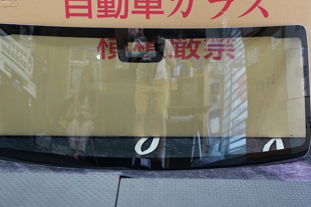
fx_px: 484
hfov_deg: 35.6
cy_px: 63
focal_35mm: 56
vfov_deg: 24.0
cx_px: 161
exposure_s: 1/500
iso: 800
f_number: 2
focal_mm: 35
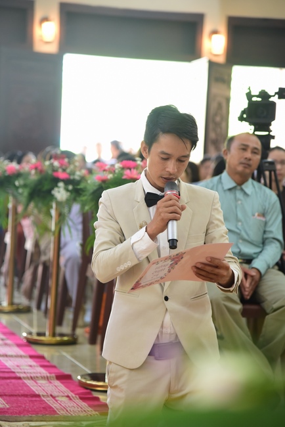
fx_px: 1423
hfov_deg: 11.4
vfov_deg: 17.1
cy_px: 214
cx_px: 142
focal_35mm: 120
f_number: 4
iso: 1600
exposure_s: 1/60
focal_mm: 120
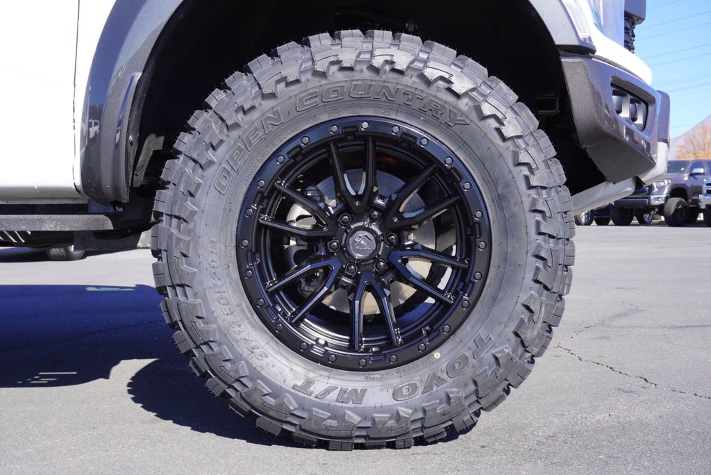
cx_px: 356
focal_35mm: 38
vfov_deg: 35.5
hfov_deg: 51.3
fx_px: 741
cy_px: 238
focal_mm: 25
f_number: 8
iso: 100
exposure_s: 1/100
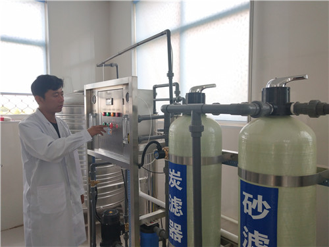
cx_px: 164
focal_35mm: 30
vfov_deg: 46.8
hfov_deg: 60.0
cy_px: 124
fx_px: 285
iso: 125
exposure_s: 1/212
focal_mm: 3.95
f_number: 1.8
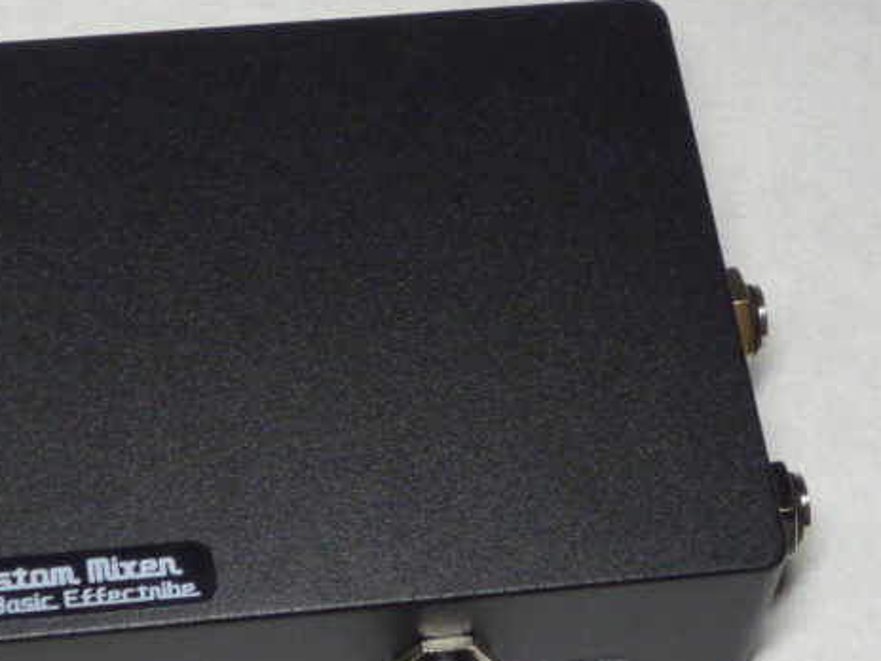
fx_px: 3232
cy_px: 355
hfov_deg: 15.5
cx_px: 321
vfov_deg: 11.7
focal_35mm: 127
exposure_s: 1/40
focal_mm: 8.3
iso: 200
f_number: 4.3
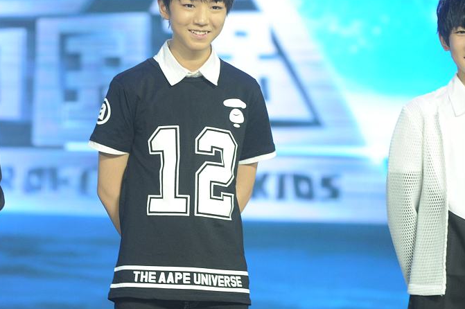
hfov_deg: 7.2
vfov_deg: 4.8
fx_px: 3690
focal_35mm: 286
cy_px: 67
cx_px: 185
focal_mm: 160
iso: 1600
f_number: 3.2
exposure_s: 1/100
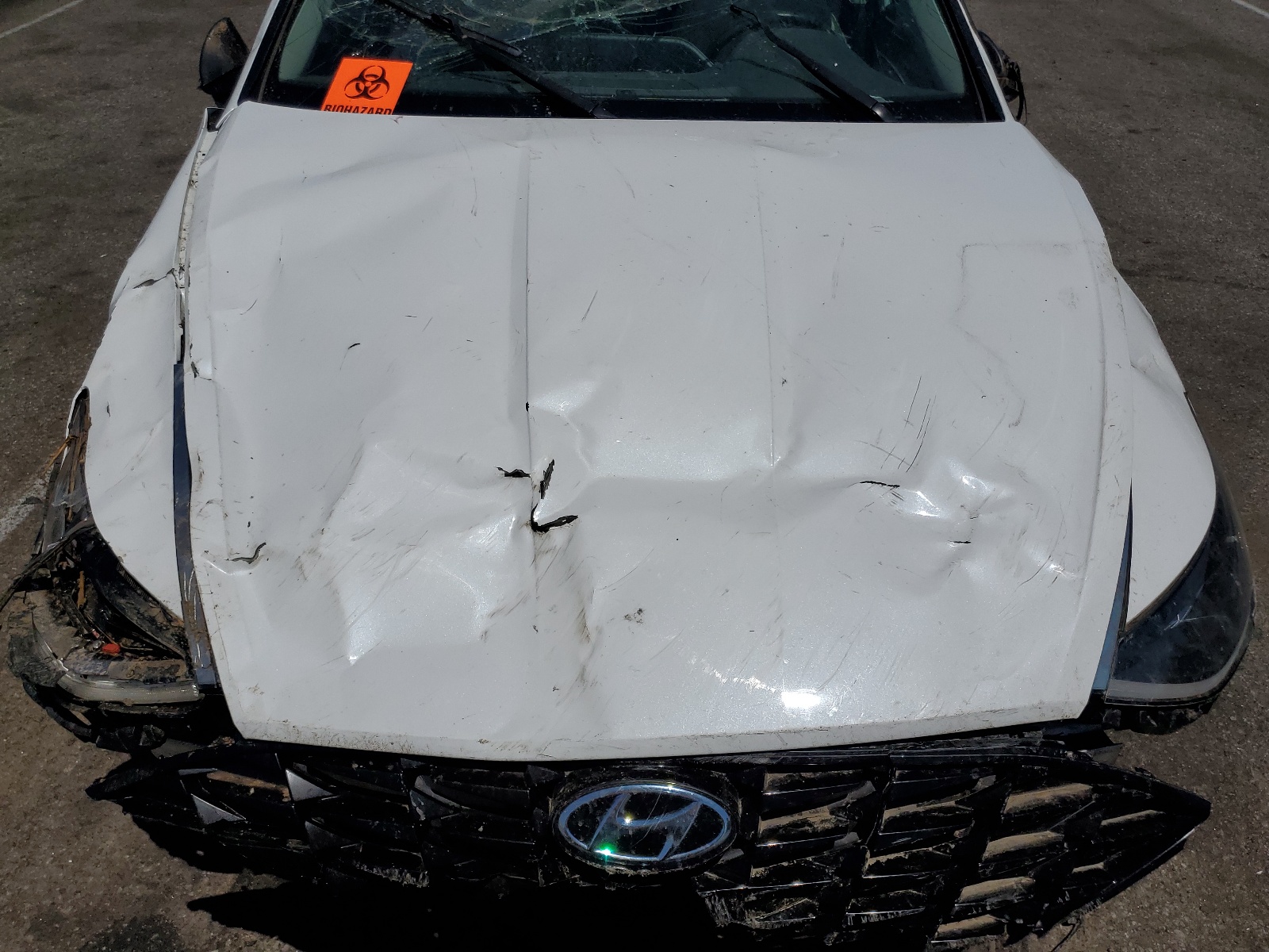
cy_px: 476
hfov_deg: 67.3
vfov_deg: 53.1
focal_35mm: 26
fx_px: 953
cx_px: 634
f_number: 1.5
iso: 50
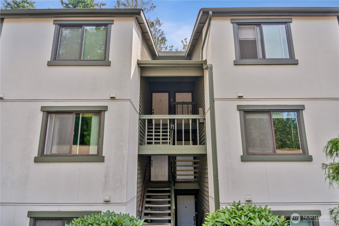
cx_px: 170
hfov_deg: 73.7
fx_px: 226
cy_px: 113
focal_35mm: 24
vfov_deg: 53.1
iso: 250
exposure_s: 1/200
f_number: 9
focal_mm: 16
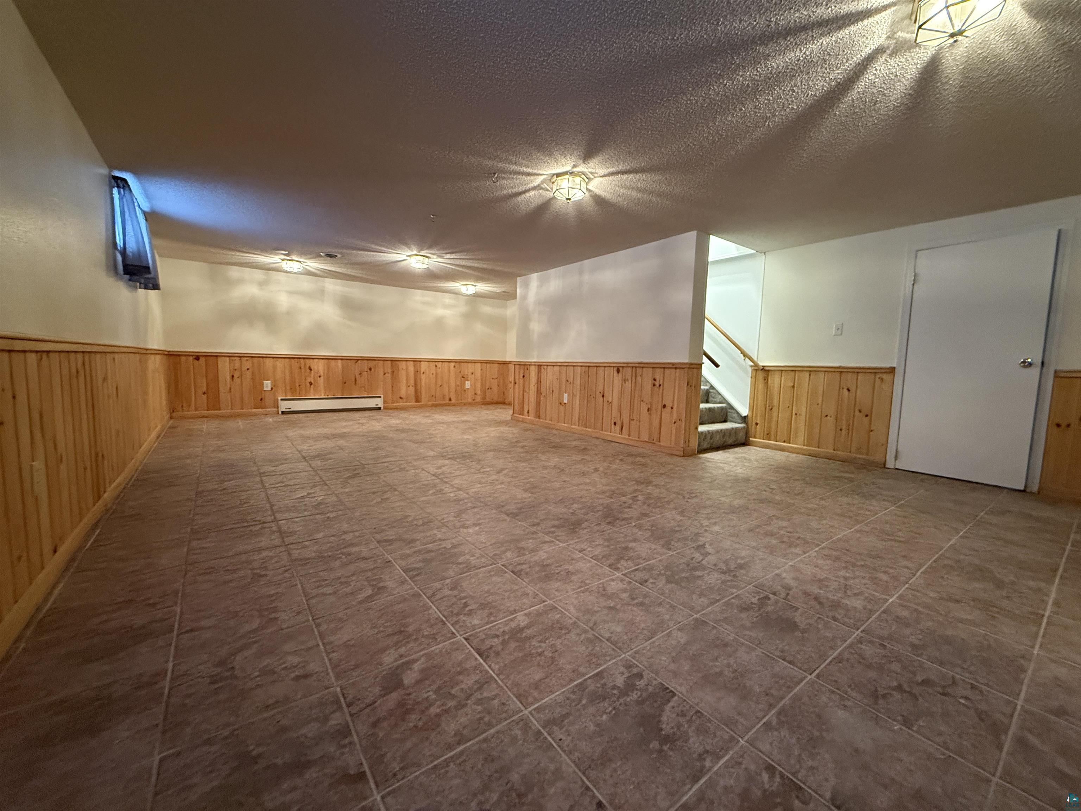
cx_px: 540
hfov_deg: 102.1
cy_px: 406
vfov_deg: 85.7
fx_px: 437
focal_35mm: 14
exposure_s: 1/60
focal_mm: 2.22
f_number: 2.2
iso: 640
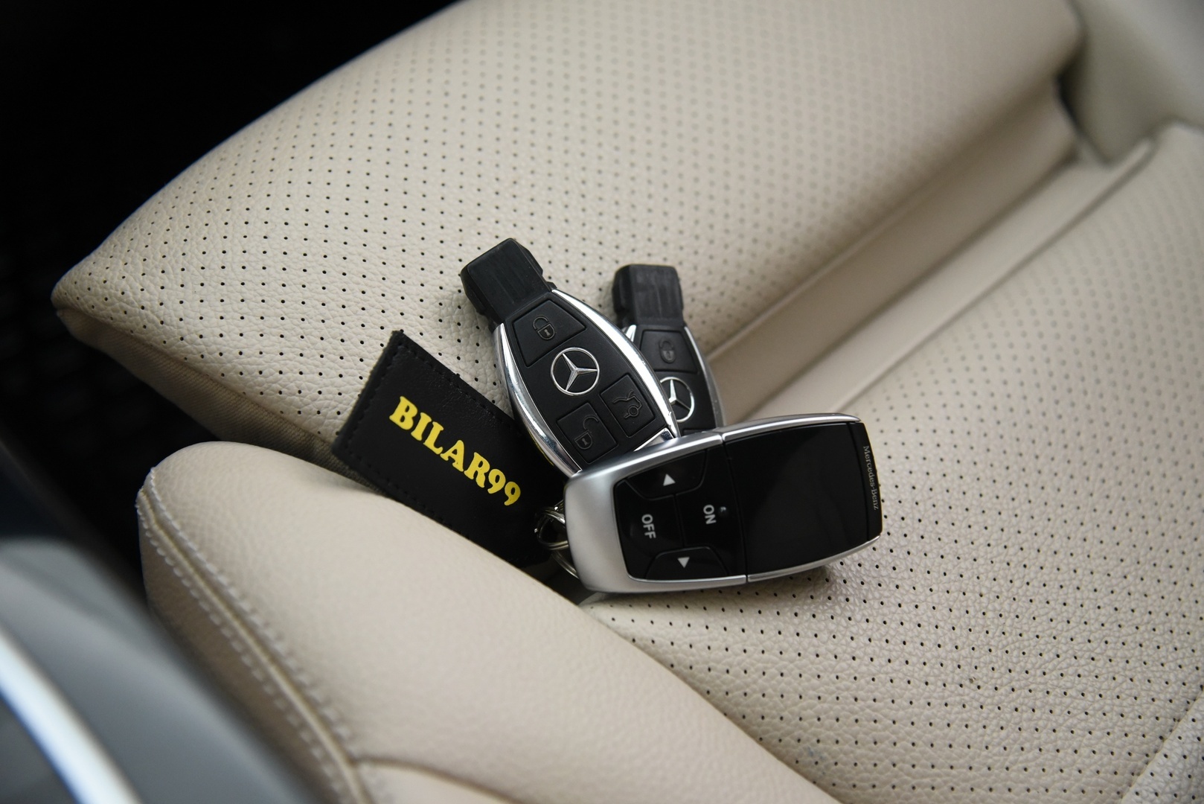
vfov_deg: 27.0
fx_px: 1673
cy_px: 402
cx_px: 602
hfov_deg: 39.6
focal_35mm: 50
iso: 4000
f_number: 4
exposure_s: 1/30
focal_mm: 50
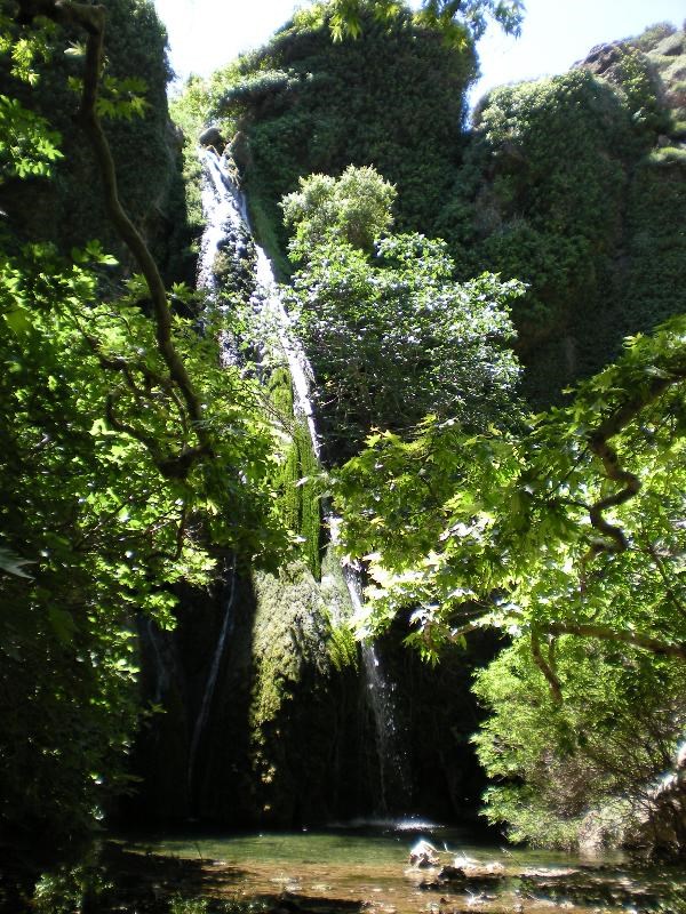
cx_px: 343
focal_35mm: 38
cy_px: 457
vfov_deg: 49.0
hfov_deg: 37.7
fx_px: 1004
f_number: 3.1
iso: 64
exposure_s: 1/149
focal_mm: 6.3
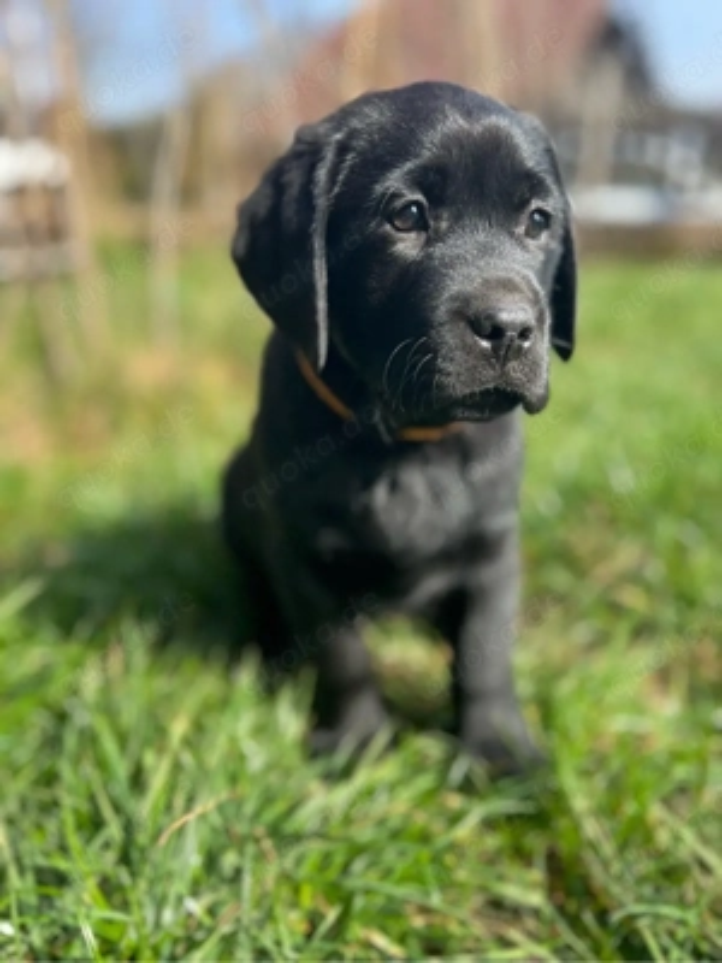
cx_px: 361
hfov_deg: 53.1
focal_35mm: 26
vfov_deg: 67.3
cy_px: 482
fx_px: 723
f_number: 1.5
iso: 50
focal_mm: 5.7
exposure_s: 1/769
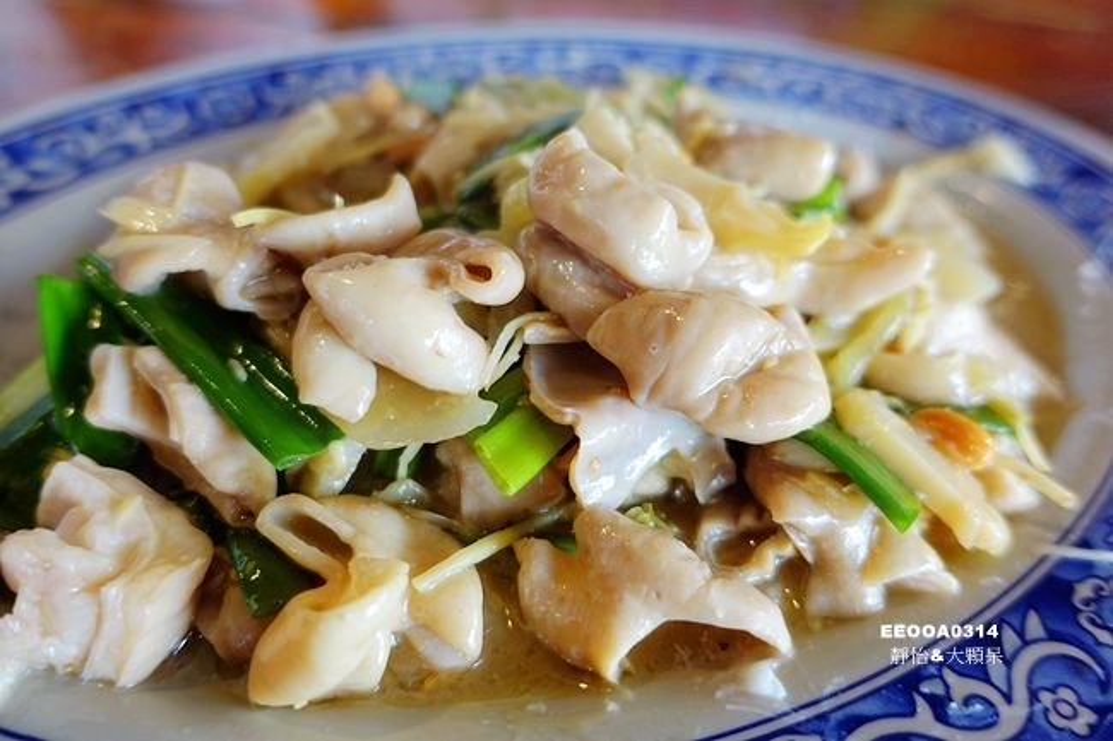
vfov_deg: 53.1
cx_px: 556
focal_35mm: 24
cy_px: 370
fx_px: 742
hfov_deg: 73.8
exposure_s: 1/30
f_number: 2
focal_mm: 8.8
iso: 125
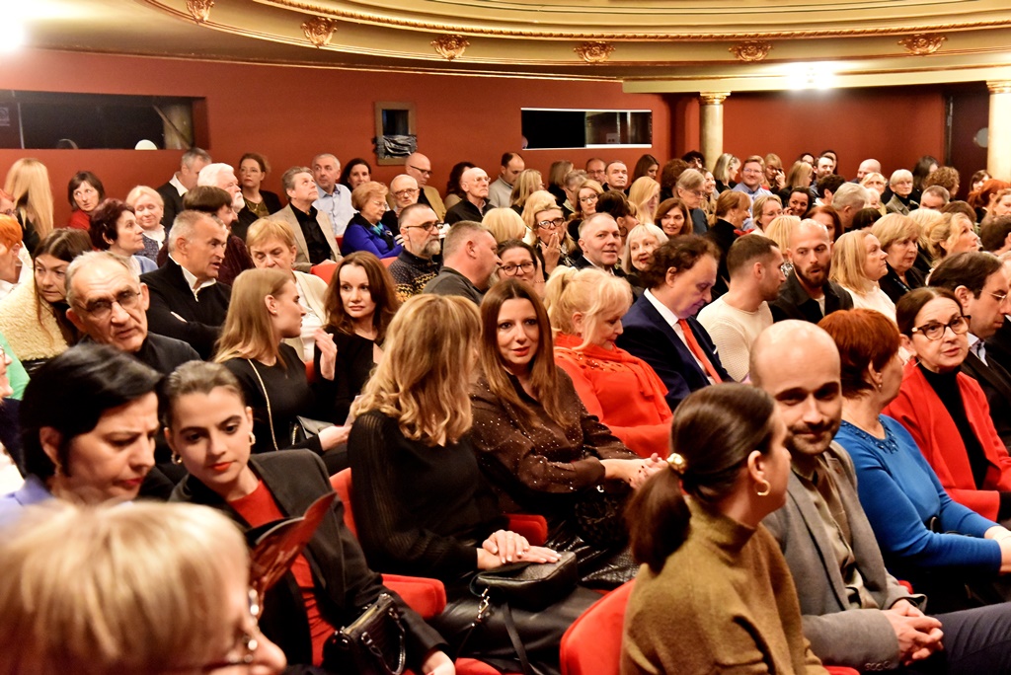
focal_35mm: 44
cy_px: 338
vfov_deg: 30.6
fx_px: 1236
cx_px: 506
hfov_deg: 44.5
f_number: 5
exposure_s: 1/30
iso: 10000
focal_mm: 44
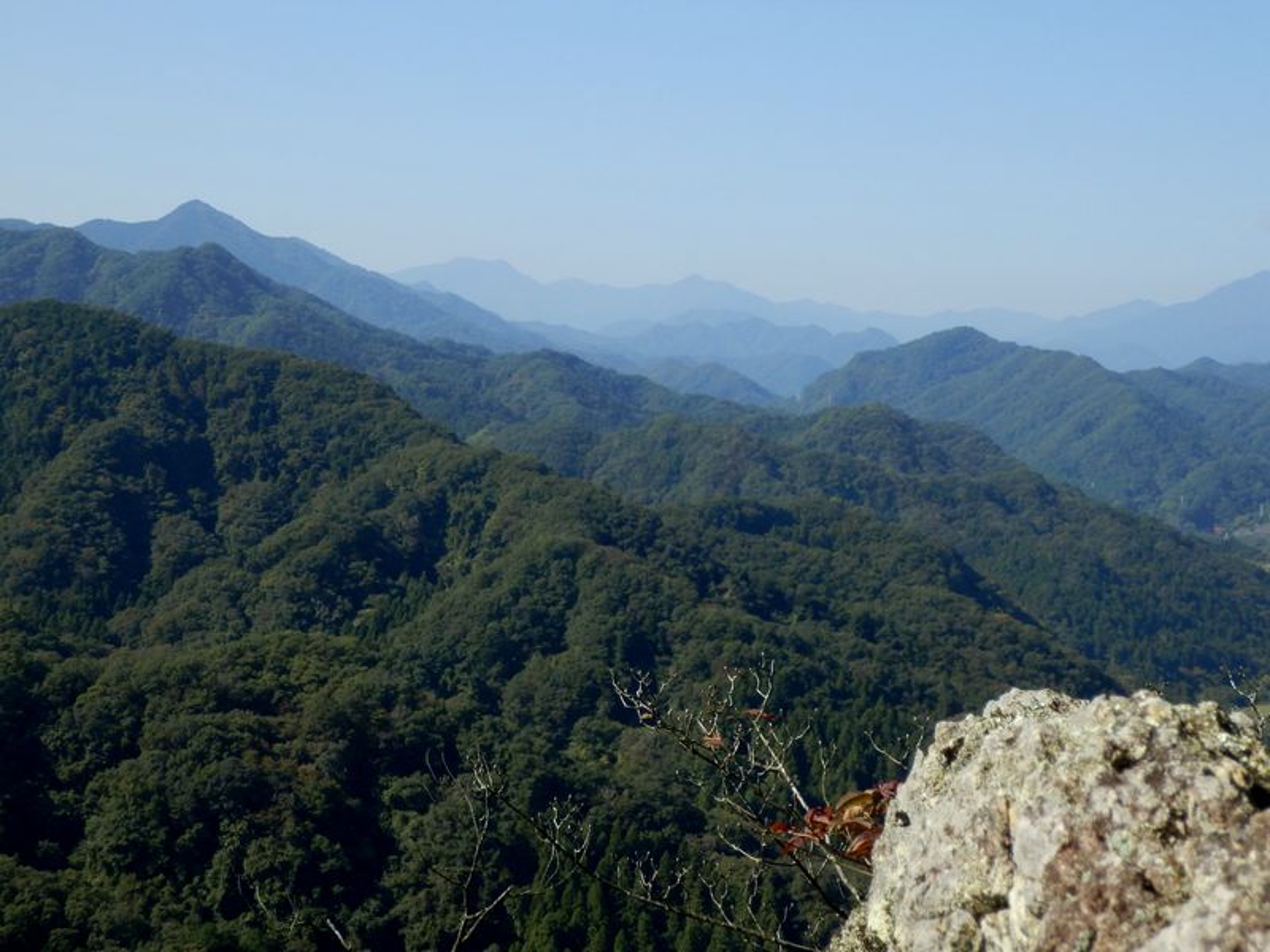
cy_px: 476
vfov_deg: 21.3
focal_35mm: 69
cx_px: 635
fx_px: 2531
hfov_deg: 28.2
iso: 80
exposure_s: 1/400
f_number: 4.8
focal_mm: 12.3
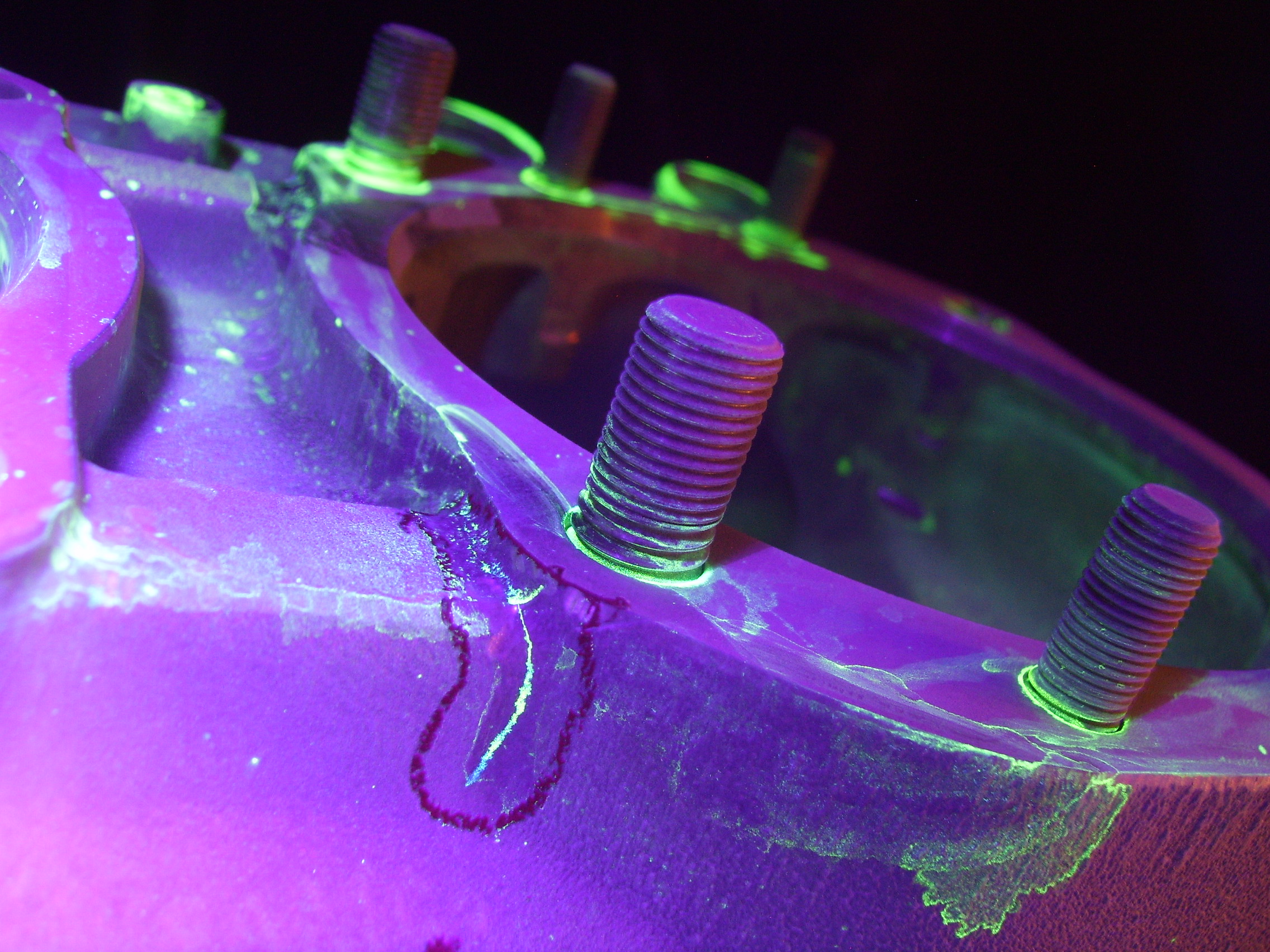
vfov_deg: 37.7
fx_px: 1394
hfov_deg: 49.0
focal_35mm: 38
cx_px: 635
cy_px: 476
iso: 100
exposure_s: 1/2
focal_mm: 7.8
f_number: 2.8
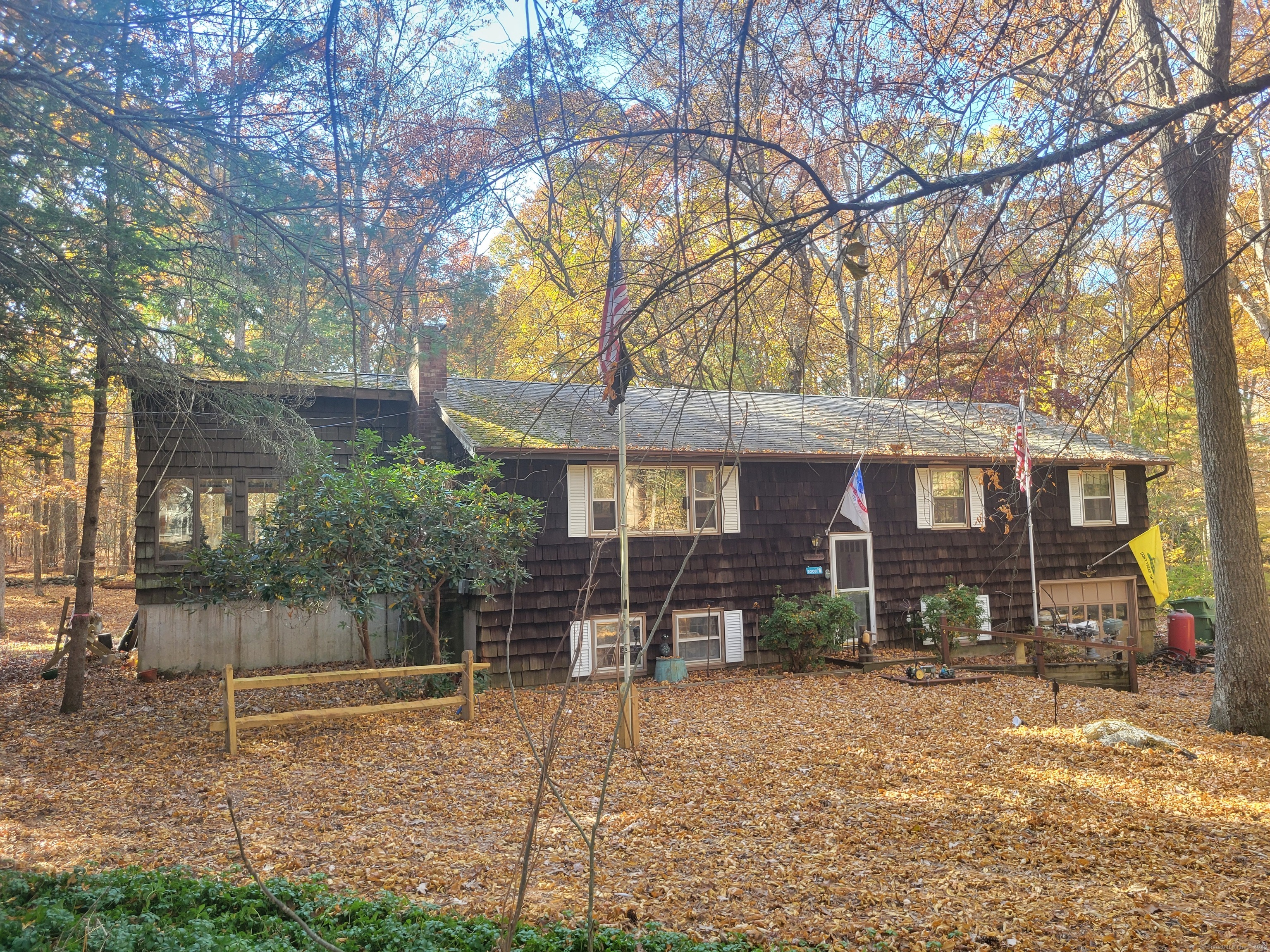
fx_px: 954
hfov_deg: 67.3
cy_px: 476
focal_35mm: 26
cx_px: 635
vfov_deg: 53.1
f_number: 1.8
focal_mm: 5.4
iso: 80
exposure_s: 1/120
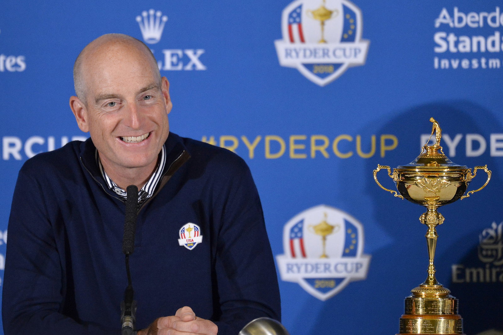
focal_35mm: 550
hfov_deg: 3.8
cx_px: 252
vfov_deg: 2.5
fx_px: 7680
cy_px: 168
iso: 3200
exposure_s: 1/320
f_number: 4
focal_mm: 550
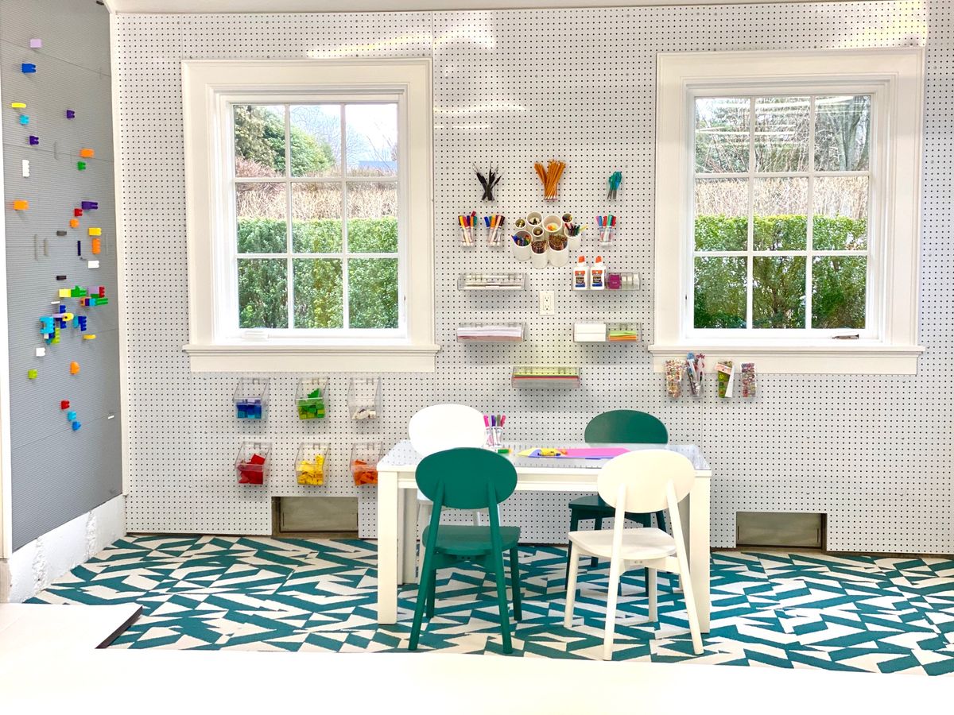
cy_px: 358
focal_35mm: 52
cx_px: 477
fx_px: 1433
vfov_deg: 28.0
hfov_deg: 36.8
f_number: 2
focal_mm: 6
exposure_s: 1/40
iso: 125
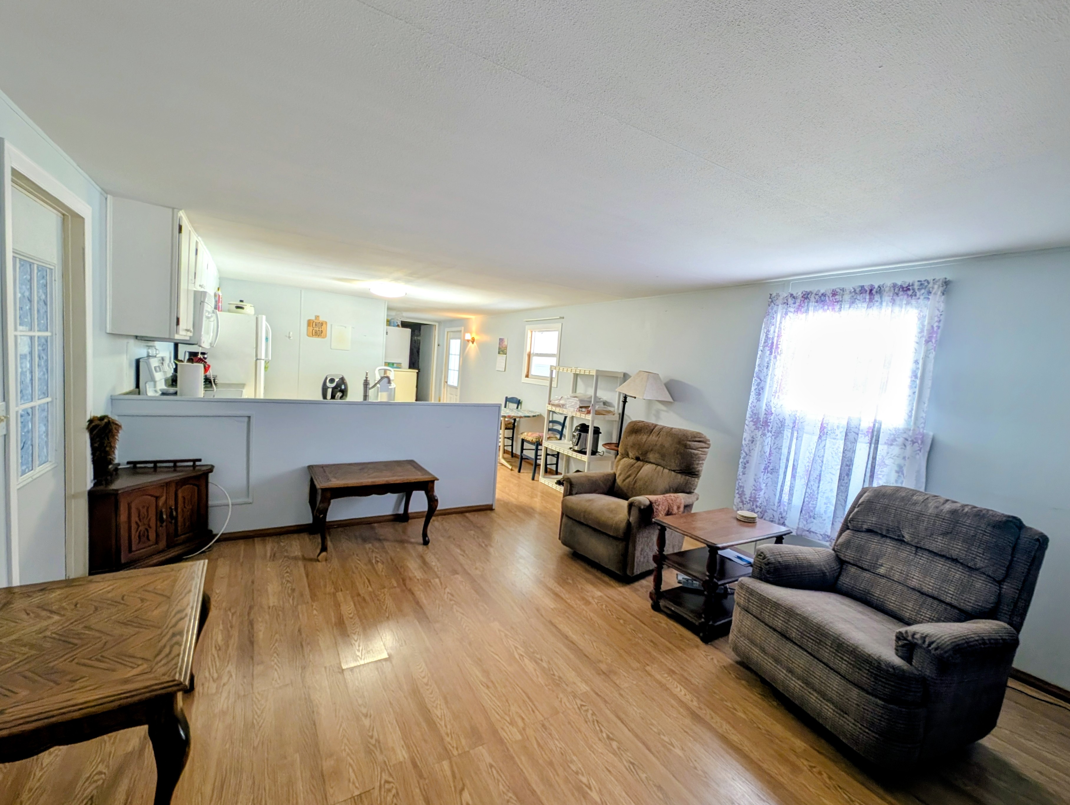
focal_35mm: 12
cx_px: 535
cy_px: 402
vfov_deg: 94.6
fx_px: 371
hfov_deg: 110.5
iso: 63
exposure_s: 1/24
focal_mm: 2.23
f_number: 1.95
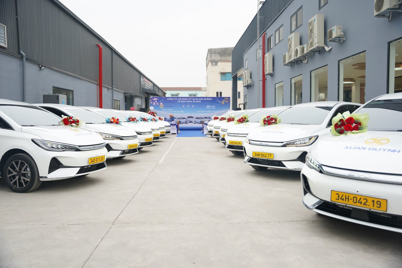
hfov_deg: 62.8
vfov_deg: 44.3
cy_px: 134
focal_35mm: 30
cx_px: 201
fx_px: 329
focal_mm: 29.5
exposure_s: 1/100
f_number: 2.8
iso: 160
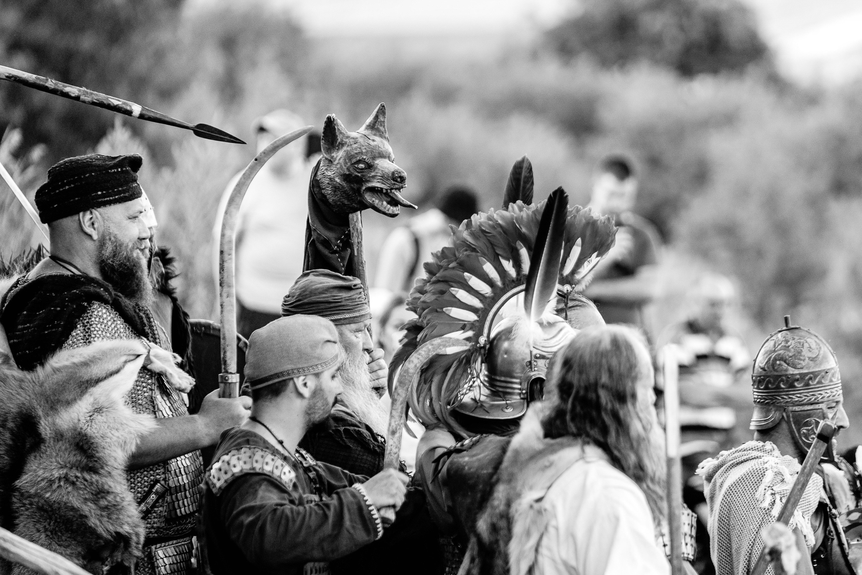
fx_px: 4669
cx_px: 431
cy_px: 288
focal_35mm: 195
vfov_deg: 7.0
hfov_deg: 10.5
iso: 500
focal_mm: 195
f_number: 2.8
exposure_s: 1/640
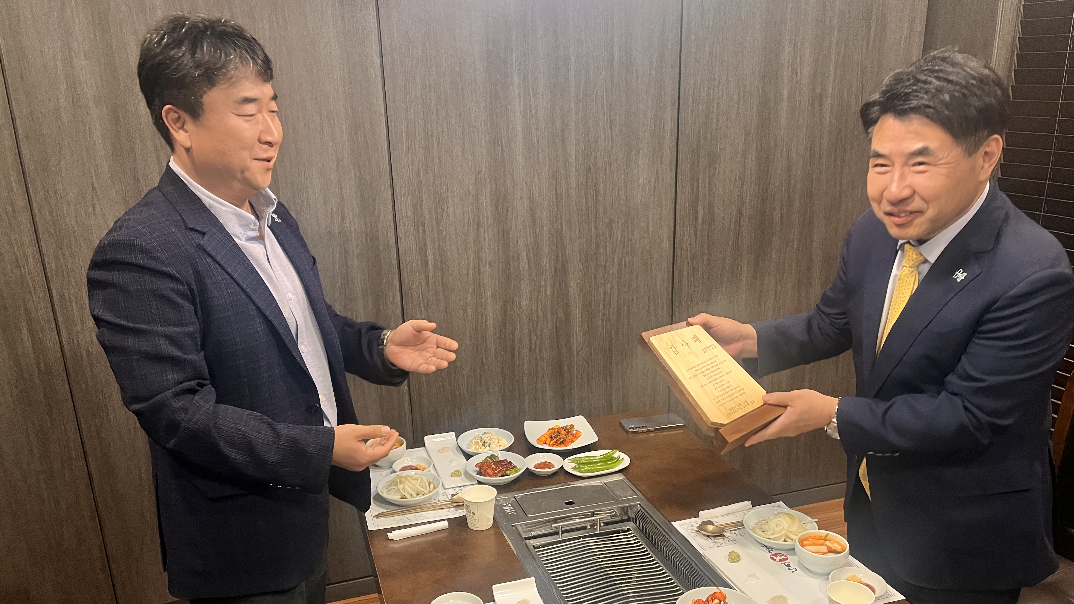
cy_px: 372
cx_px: 541
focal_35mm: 29
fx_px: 826
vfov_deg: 39.9
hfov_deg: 66.1
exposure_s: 1/60
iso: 200
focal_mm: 5.1
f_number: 1.6
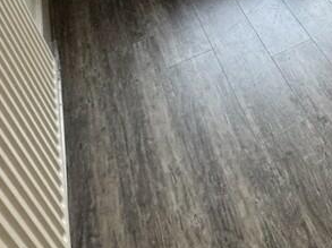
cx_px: 408
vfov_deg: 24.4
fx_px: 469
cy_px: -103
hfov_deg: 31.8
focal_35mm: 49
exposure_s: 1/60
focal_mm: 2.22
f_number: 2.2
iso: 400
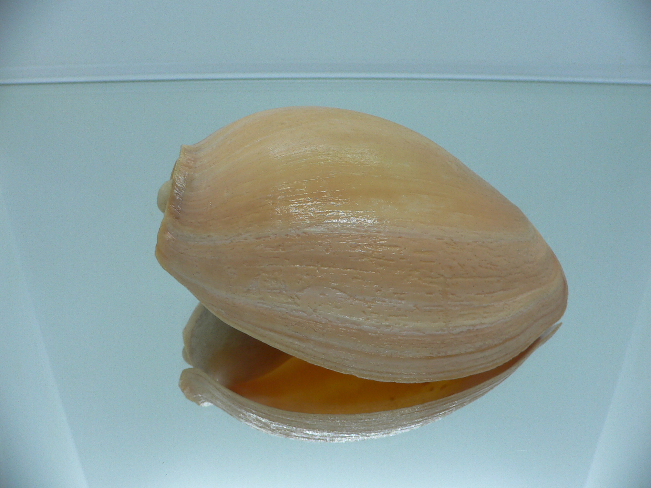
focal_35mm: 35
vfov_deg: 40.7
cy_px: 244
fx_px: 658
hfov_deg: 52.6
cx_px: 326
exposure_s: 1/60
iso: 80
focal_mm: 4.6
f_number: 2.8
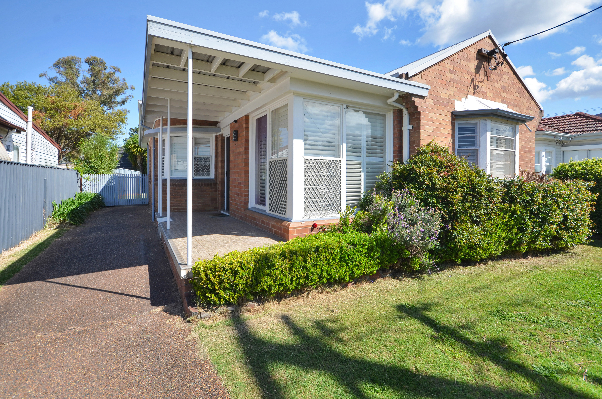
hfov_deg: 95.1
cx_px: 301
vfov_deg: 71.8
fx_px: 275
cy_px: 200
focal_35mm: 16
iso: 125
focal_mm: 11
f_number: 8
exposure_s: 1/250
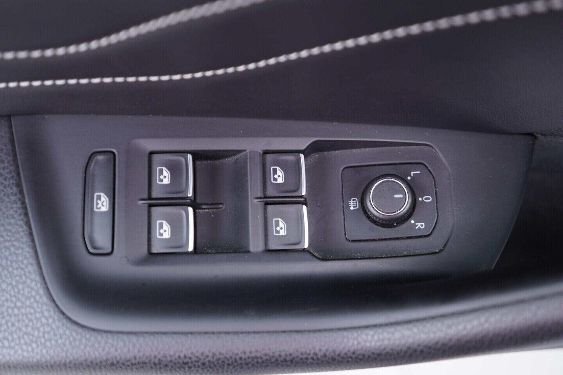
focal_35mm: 36
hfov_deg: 53.1
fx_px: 563
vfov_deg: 36.9
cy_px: 188
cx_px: 282
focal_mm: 24
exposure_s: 1/40
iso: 400
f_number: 2.8
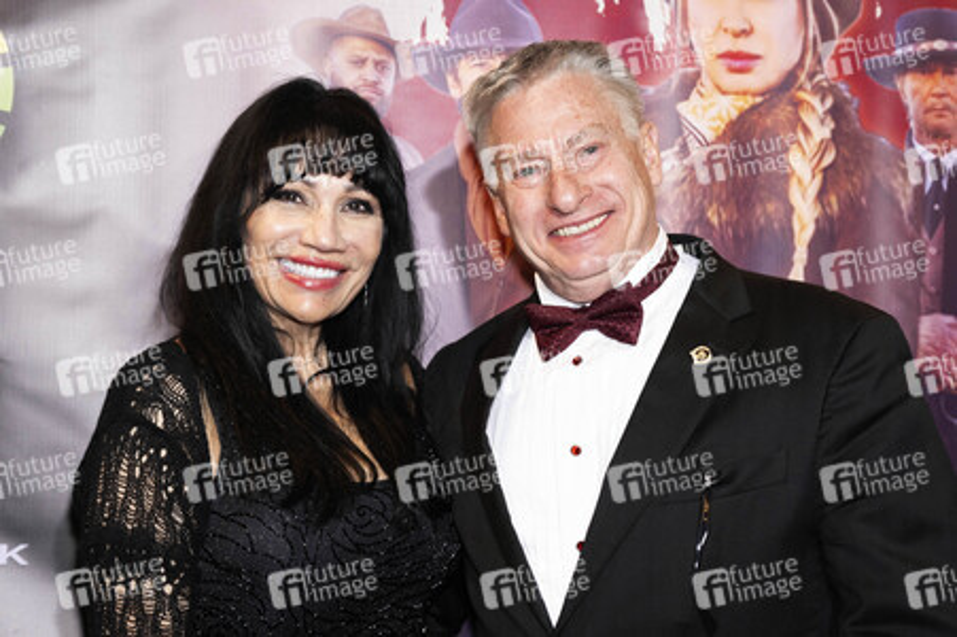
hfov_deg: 36.9
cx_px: 478
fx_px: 1434
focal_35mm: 54
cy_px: 318
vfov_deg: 25.0
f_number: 5
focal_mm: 54
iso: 800
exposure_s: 1/200
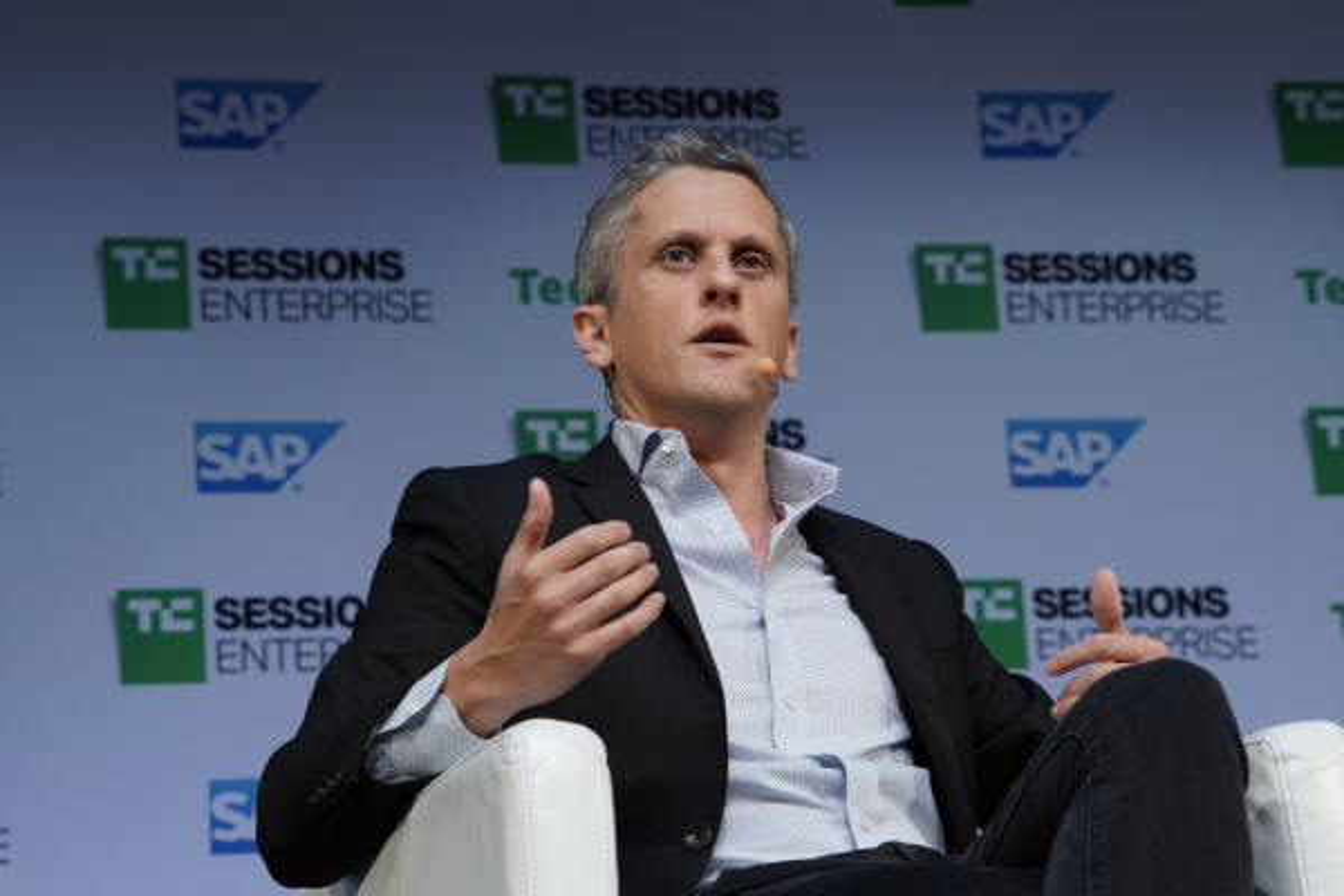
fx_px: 4480
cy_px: 448
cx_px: 672
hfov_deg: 17.1
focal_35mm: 120
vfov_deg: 11.4
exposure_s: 1/160
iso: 1000
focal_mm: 80
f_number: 5.6
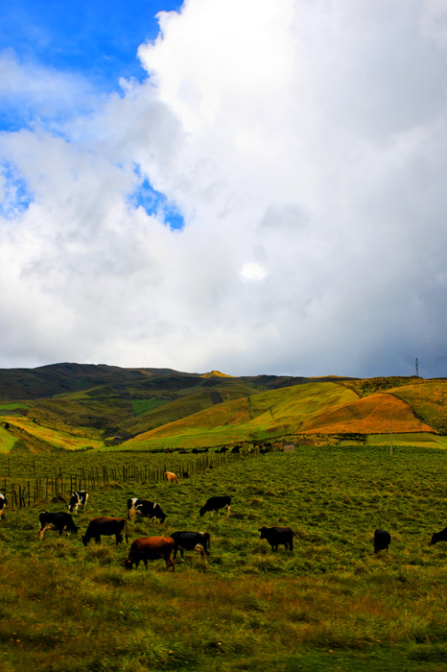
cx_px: 241
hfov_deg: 28.0
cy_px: 353
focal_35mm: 48
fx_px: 895
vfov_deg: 41.1
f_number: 9
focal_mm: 28
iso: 200
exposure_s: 1/250
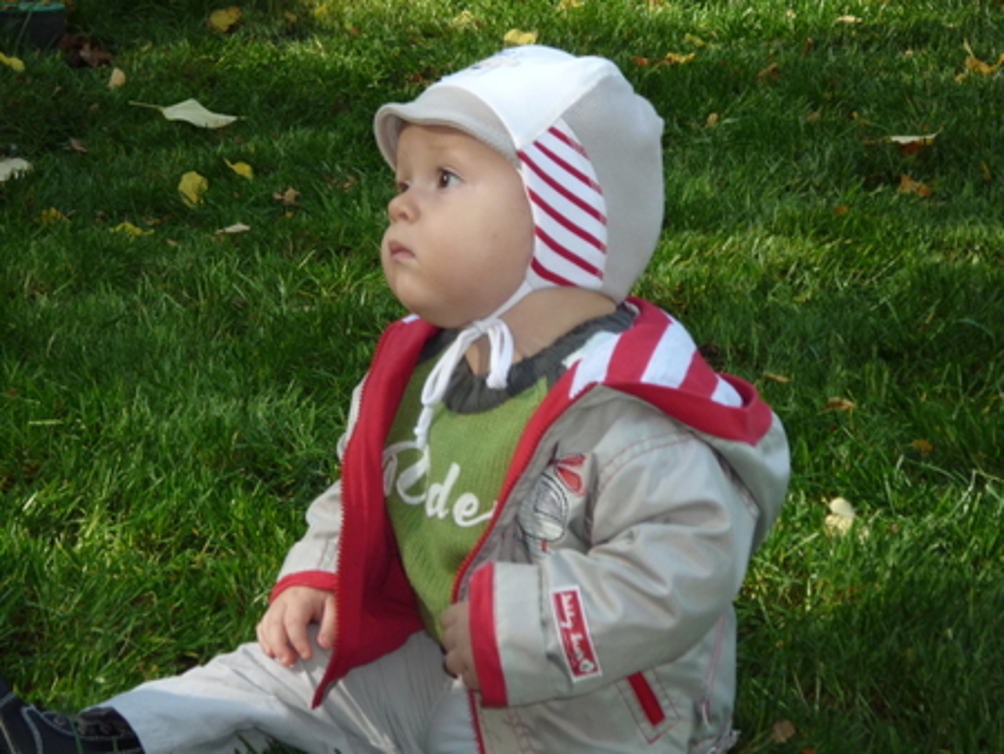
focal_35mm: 107
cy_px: 377
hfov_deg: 18.4
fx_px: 3105
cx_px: 502
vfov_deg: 13.8
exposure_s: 1/60
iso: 200
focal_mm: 18.6
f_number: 5.8
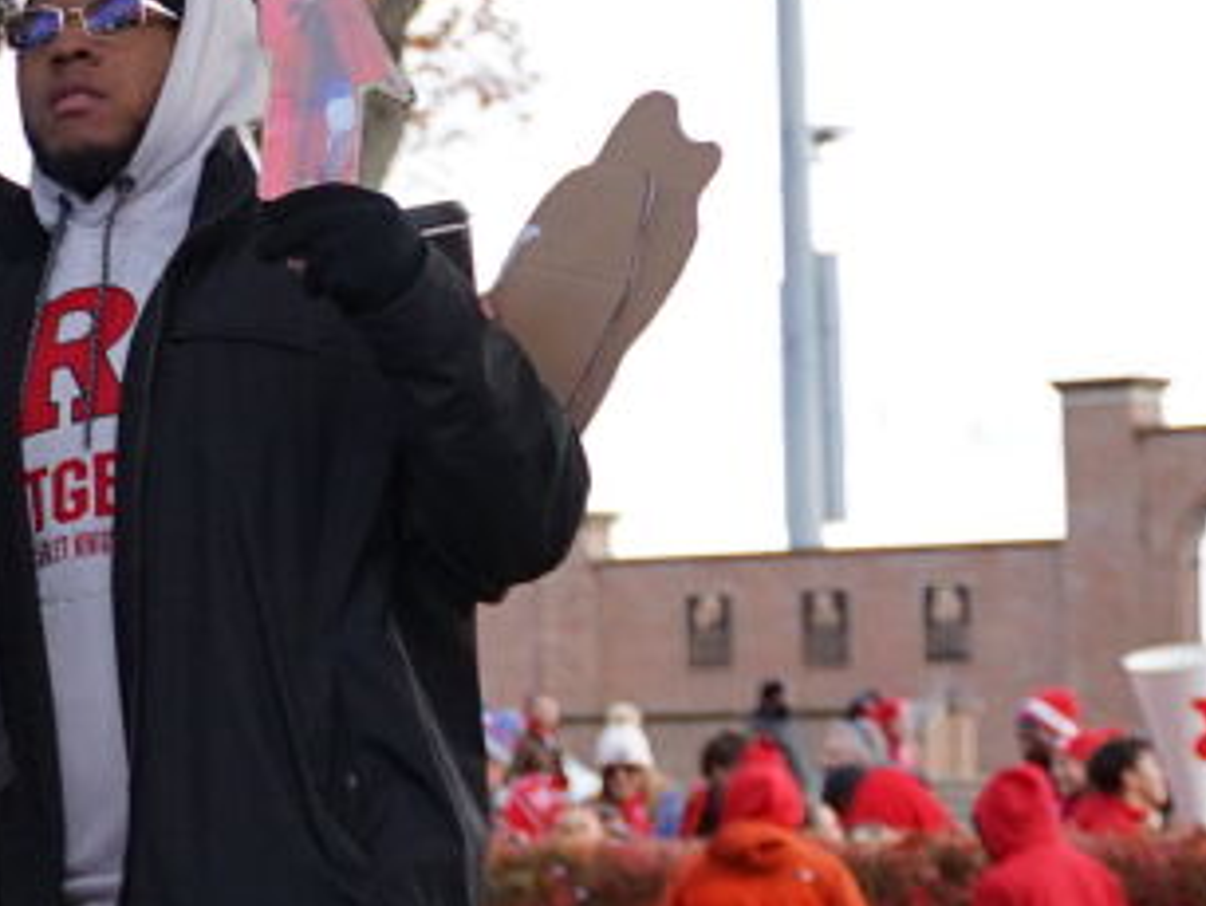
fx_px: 5404
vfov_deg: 9.6
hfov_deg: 11.2
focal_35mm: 155
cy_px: 585
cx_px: -1409
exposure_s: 1/1000
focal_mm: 28
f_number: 2.8
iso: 400
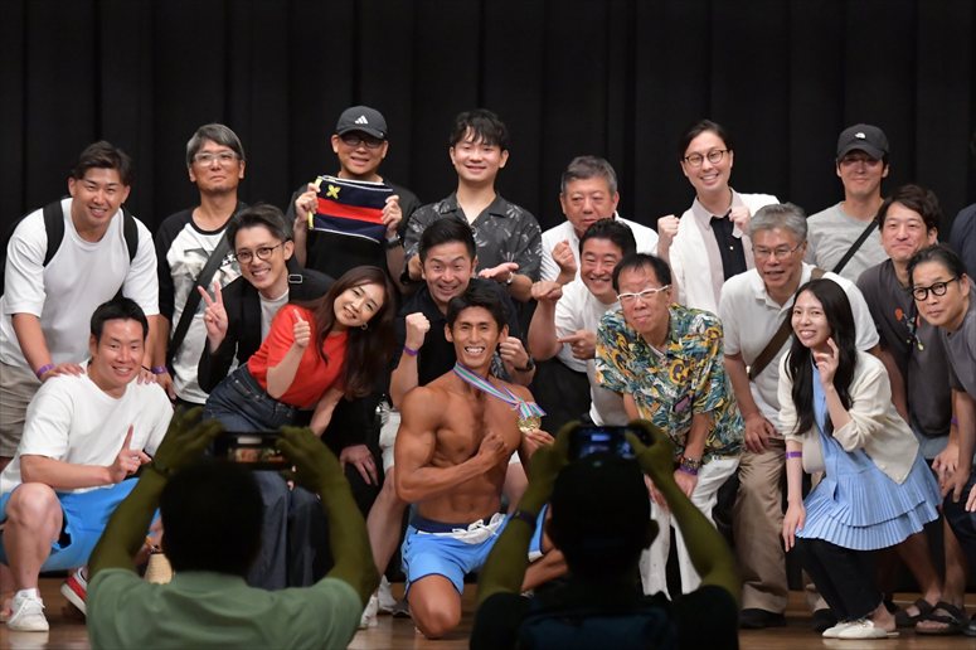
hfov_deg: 9.5
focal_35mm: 217
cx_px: 488
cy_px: 325
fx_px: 5880
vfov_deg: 6.3
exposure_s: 1/400
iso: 6400
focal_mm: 145
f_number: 5.6
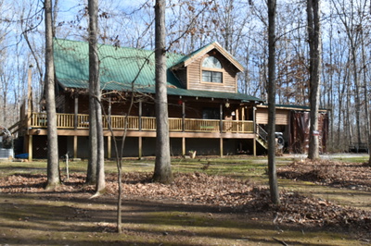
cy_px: 123
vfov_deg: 36.8
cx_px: 186
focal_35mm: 36
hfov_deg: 53.2
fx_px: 371
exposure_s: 1/250
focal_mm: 24
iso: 250
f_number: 8
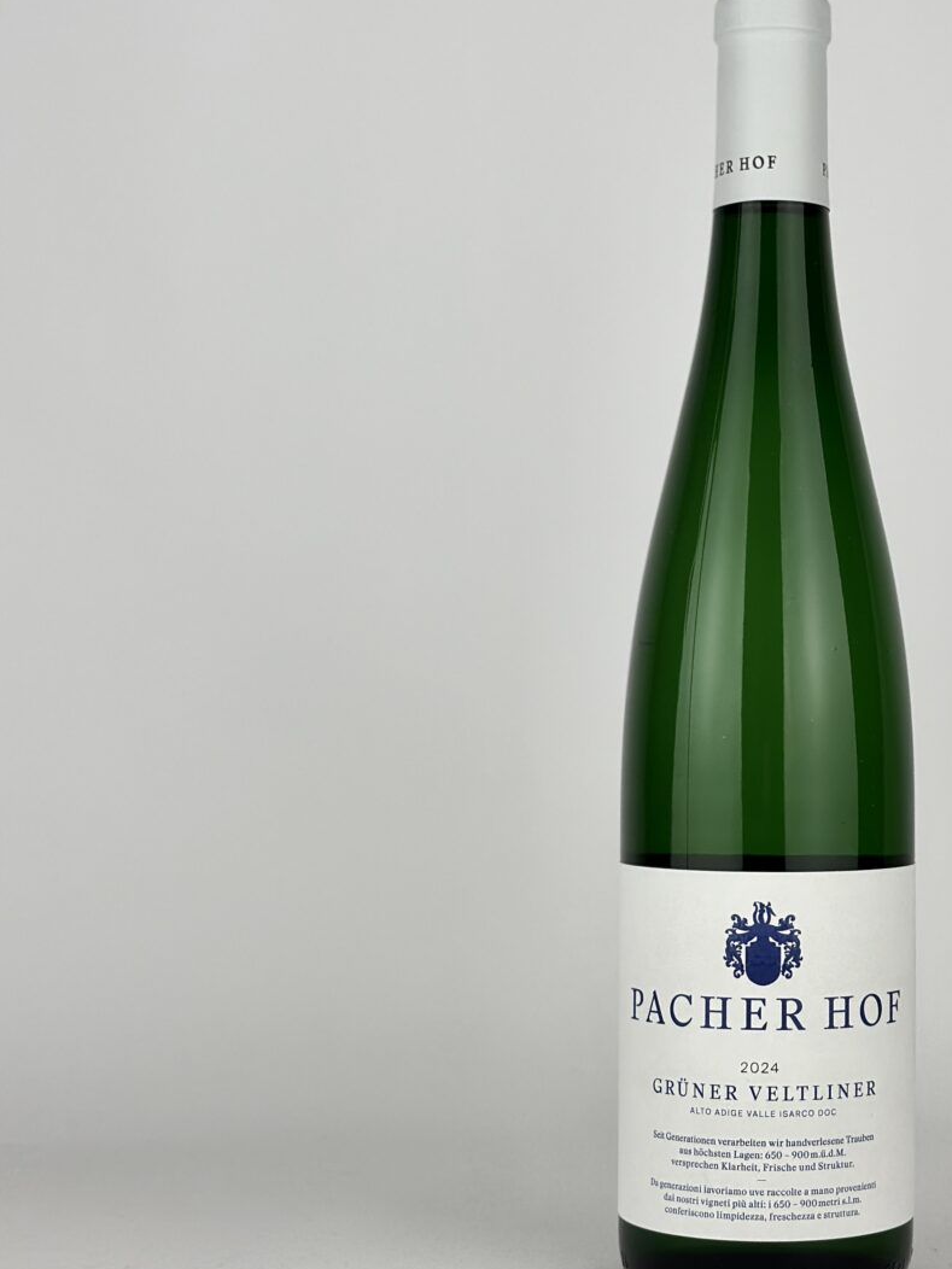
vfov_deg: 26.7
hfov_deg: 20.0
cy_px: 650
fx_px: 2677
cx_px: 723
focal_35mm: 73
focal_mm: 6.86
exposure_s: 1/911
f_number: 1.78
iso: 80
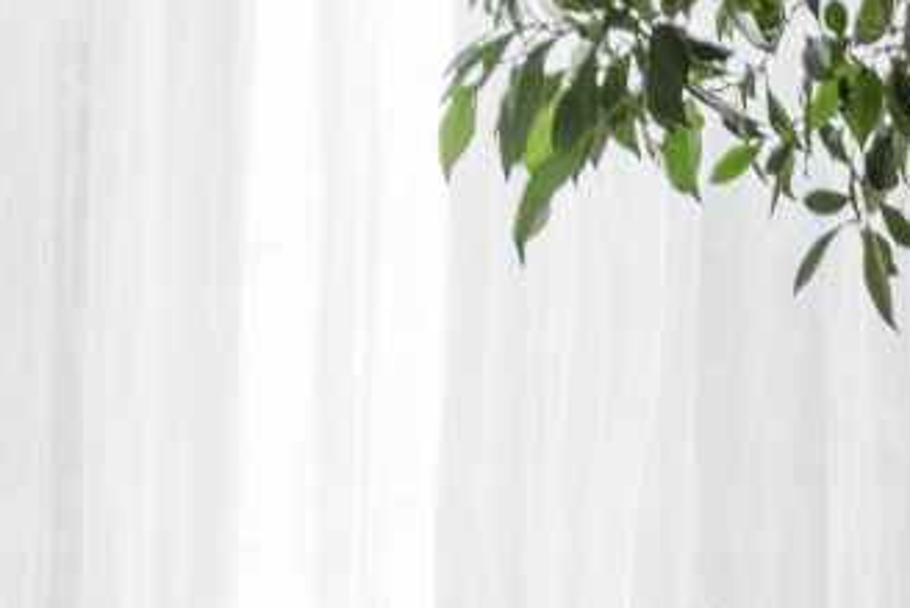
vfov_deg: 4.5
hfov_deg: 6.2
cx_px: -1803
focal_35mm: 305
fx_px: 7713
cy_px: 826
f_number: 4
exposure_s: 1/320
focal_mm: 50
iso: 100
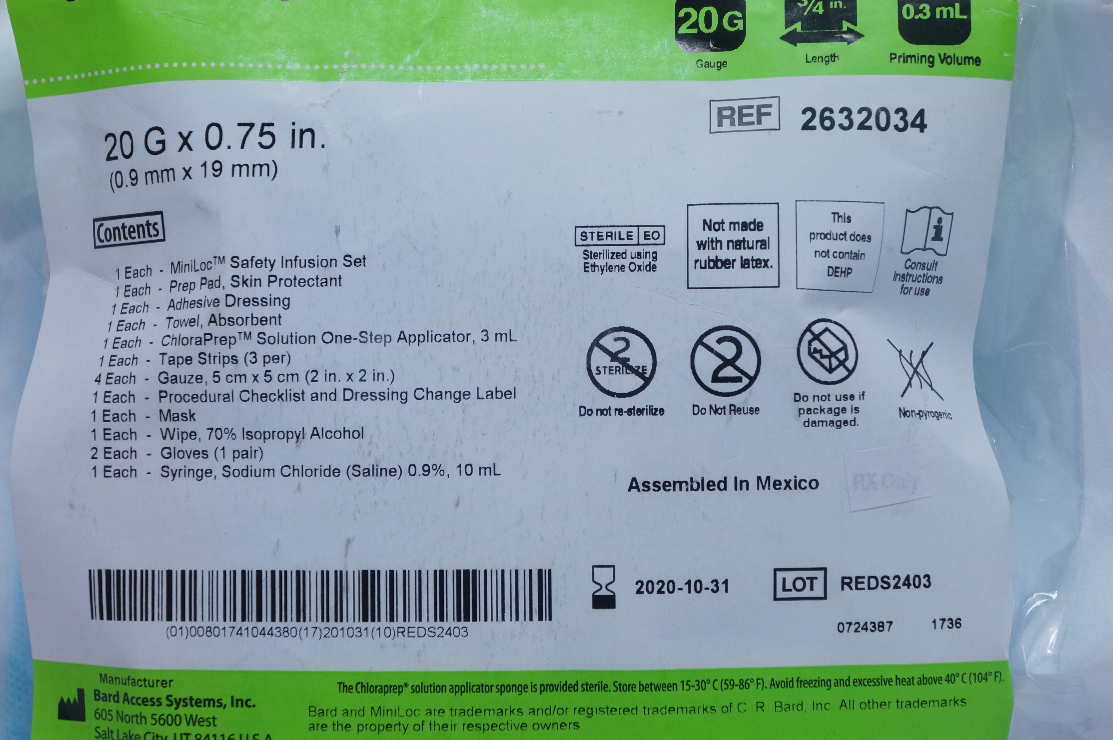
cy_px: 370
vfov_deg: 16.5
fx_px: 2548
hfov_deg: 24.6
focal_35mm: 82
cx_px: 556
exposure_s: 1/160
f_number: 5.6
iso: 800
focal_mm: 55
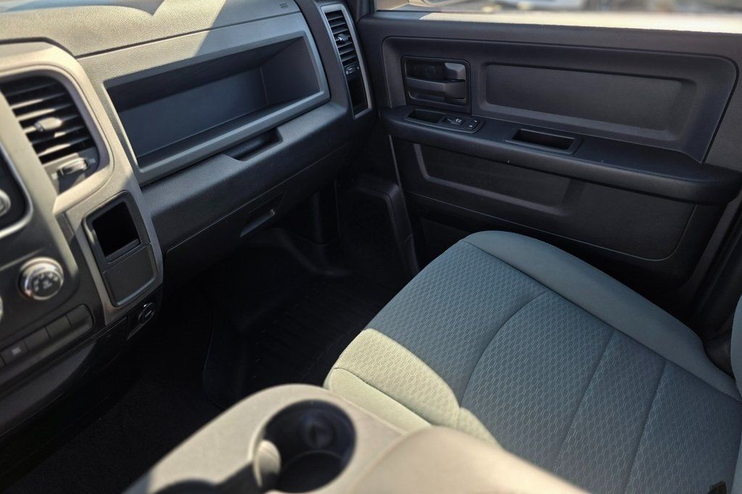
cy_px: 216
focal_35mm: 24
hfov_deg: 73.8
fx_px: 494
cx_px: 371
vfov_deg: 53.0
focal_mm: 6.3
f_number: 1.7
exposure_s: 1/359
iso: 50
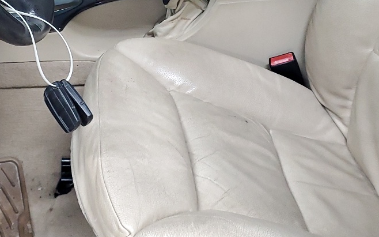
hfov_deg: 30.4
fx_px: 692
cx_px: 119
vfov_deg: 18.9
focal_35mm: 67
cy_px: 2
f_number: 1.5
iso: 246
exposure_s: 1/60.2
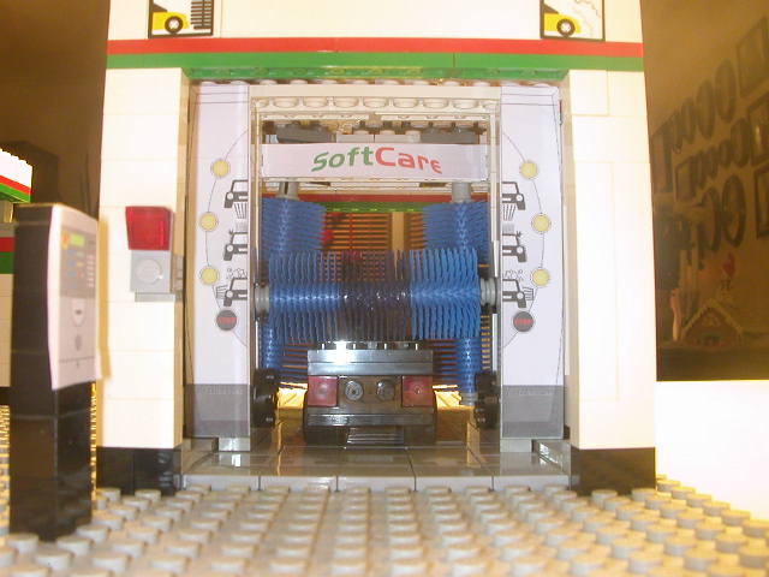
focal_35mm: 37
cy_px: 288
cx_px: 384
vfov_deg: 38.7
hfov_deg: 50.1
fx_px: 822
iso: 200
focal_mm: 5.6
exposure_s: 1/7
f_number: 4.5
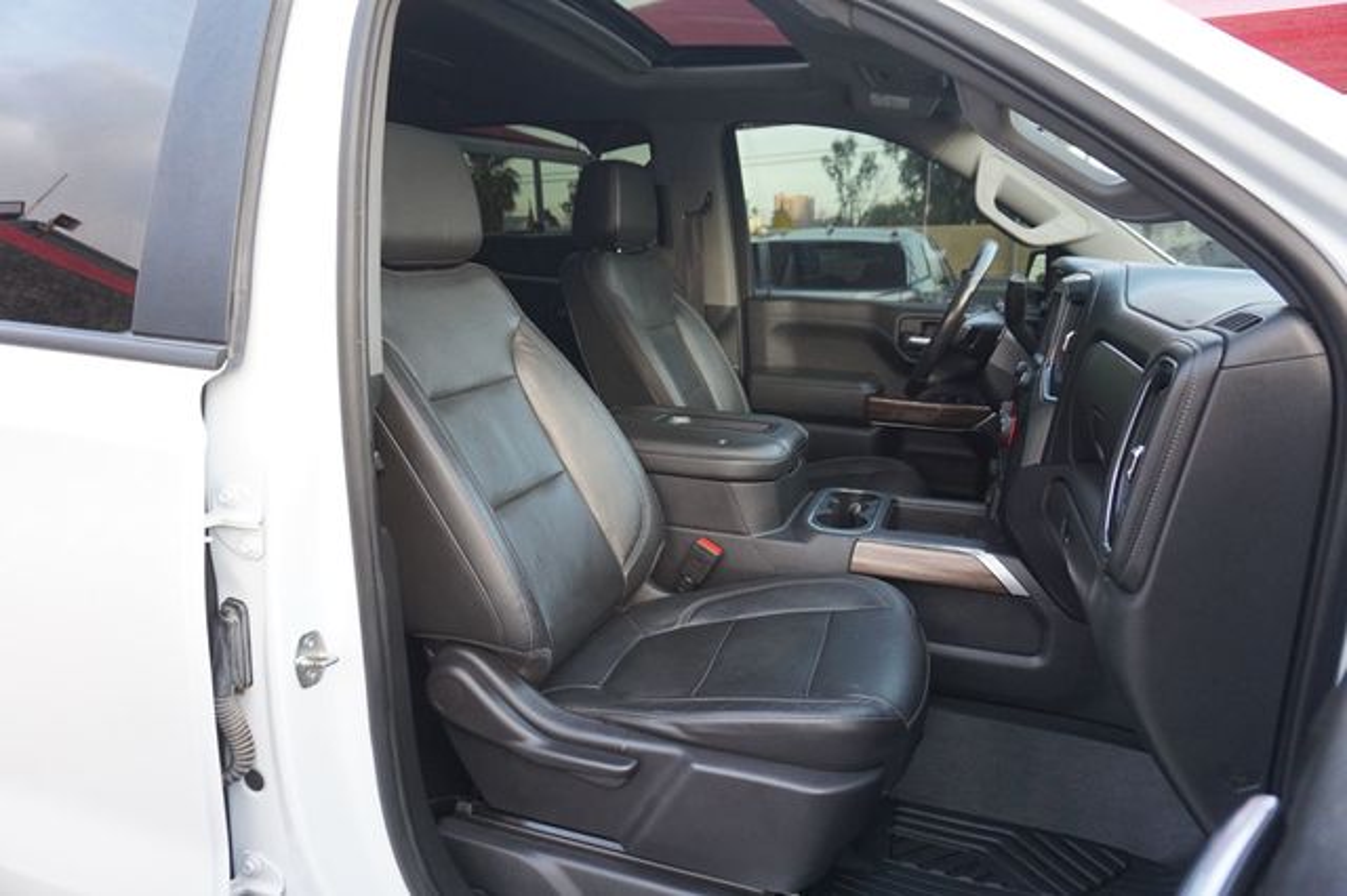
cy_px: 448
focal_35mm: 24
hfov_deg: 73.8
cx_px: 674
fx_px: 897
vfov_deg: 53.1
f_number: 4
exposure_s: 1/60
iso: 250
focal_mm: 16
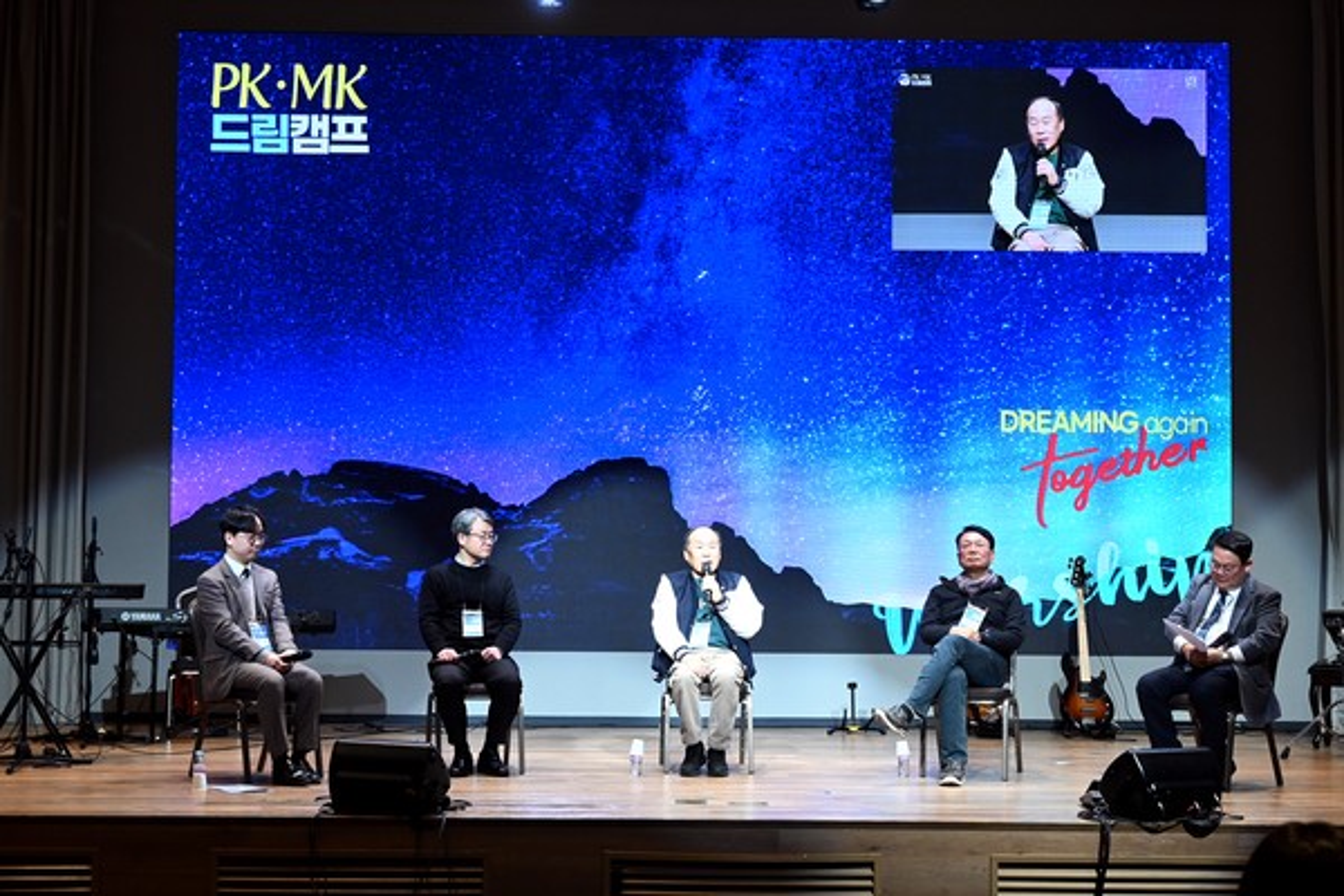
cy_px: 448
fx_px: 2128
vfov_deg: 23.8
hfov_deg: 35.1
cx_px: 672
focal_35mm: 57
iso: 1800
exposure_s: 1/125
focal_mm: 38
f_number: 5.6
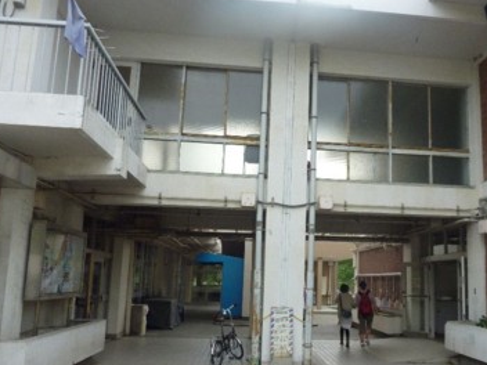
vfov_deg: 44.0
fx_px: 450
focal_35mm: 32
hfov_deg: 56.2
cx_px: 302
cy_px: 212
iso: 160
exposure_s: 1/160
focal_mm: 4.1
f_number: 3.3
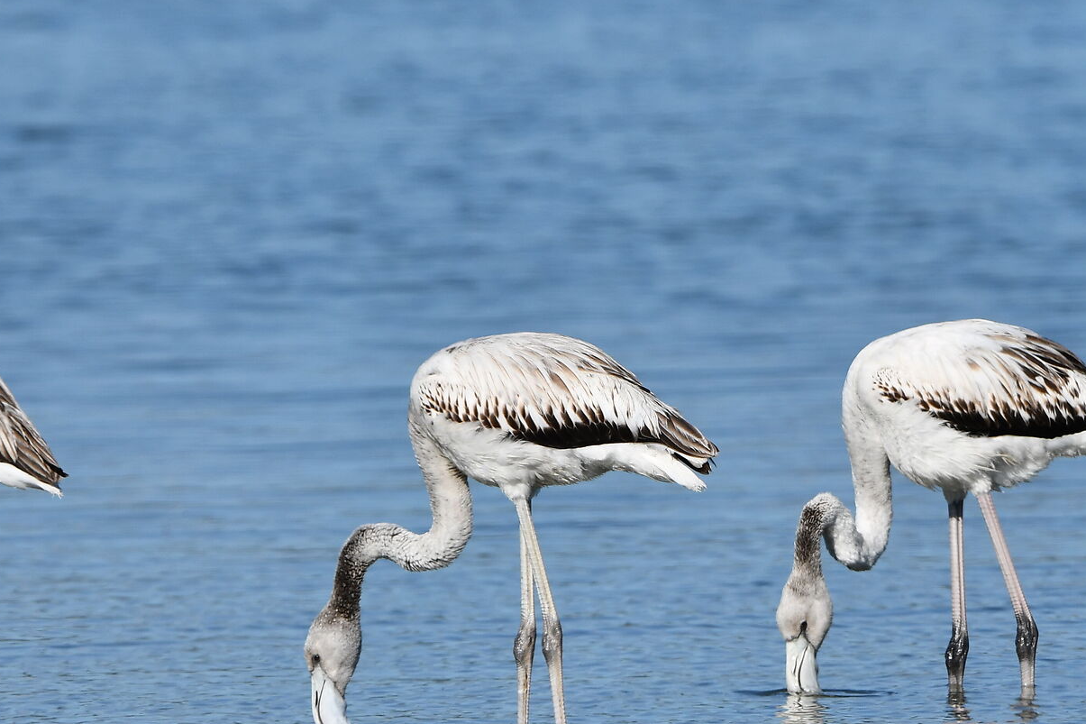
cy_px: 249
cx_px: 477
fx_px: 36042
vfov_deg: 1.2
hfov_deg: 1.7
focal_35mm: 1195
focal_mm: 400
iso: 100
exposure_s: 1/1250
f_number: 7.1
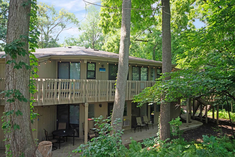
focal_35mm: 30
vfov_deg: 43.6
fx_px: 196
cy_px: 78
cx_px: 118
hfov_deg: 61.9
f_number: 6.3
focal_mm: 20
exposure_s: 1/250
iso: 800
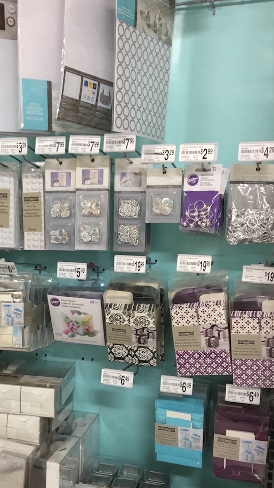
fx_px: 569
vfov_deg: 45.8
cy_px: 317
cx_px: 60
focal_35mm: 44
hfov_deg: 26.6
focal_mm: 4.15
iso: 100
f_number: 2.2
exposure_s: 1/30
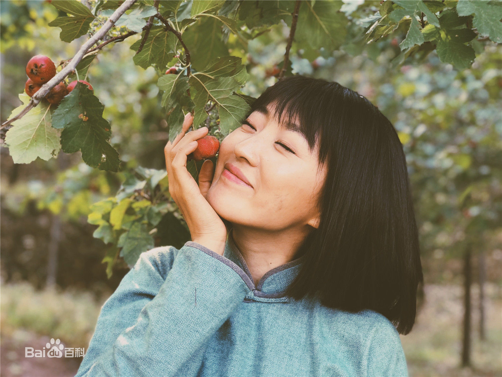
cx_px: 251
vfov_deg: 28.0
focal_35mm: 52
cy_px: 188
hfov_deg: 36.8
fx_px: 754
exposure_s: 1/60
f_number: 2.4
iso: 32
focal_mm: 6
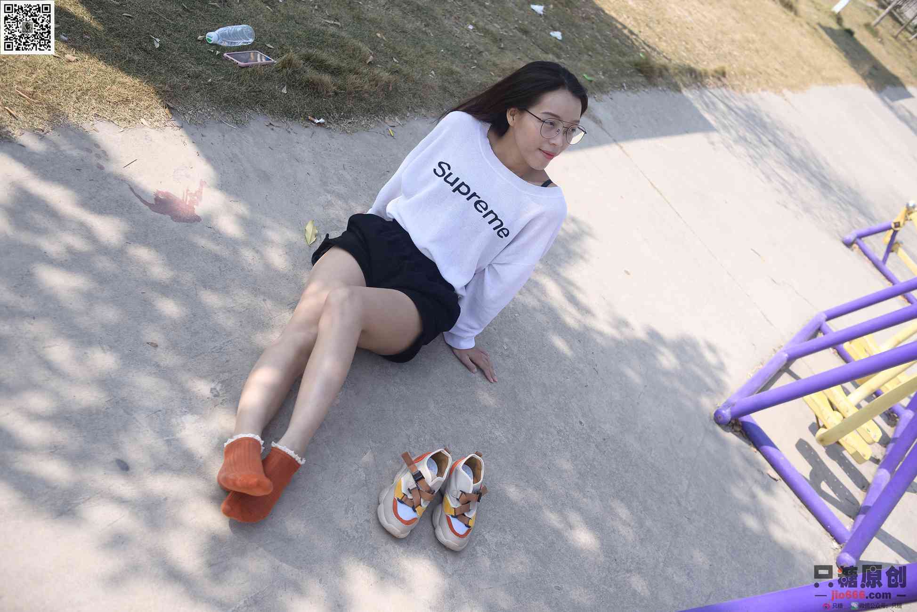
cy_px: 306
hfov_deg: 54.4
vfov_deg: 37.9
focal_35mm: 35
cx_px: 458
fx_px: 892
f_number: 5.6
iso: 160
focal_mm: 35
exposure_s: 1/800
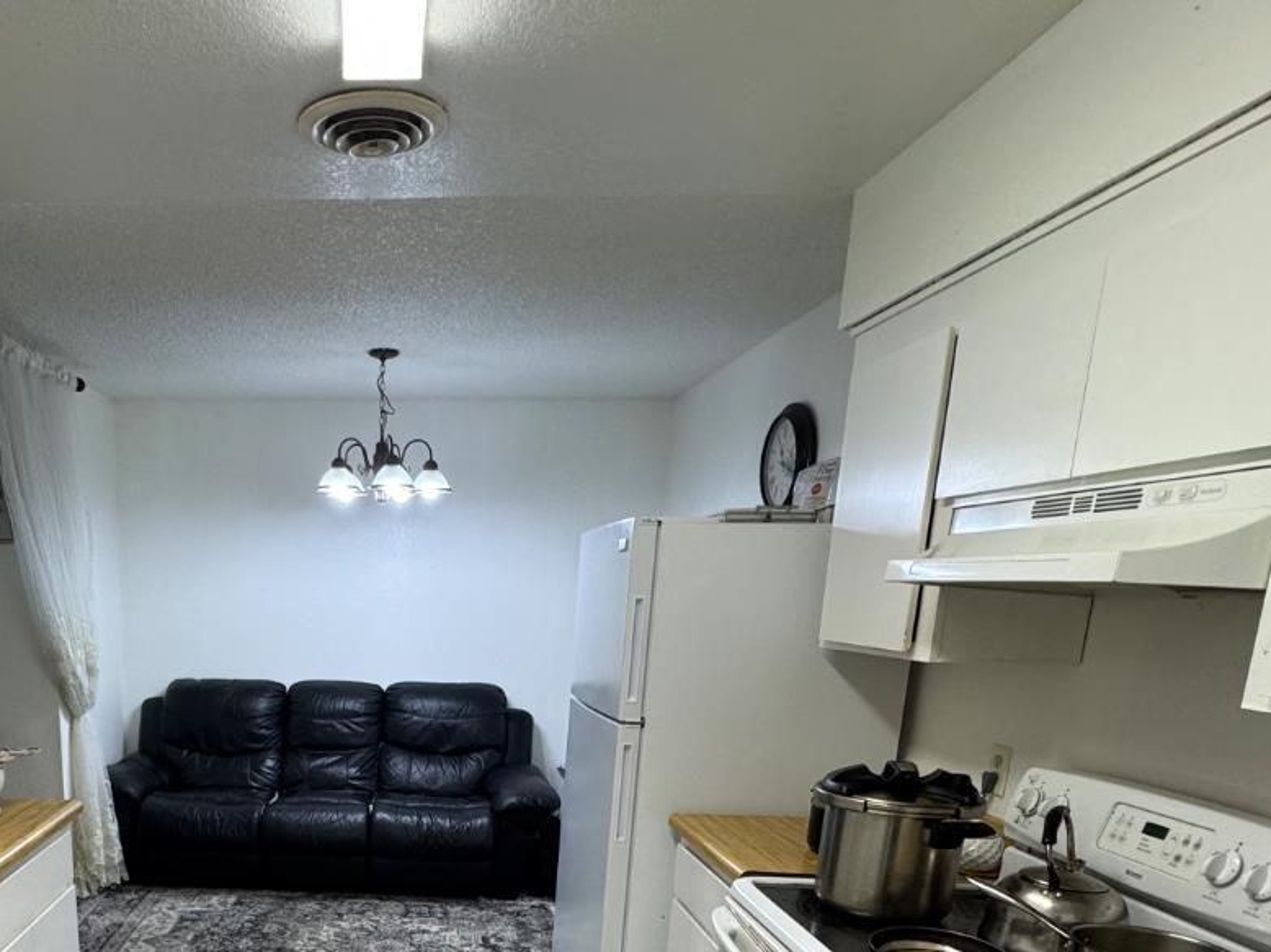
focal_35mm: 27
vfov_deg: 47.0
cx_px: 335
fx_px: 991
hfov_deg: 62.0
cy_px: 827
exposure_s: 1/120
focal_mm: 2.22
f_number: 2.2
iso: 200
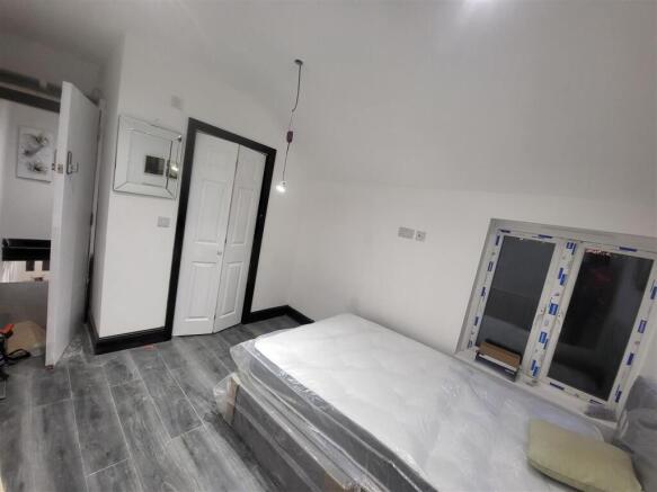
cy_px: 246
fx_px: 247
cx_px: 328
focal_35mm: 13
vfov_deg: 89.9
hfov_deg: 106.2
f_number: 2.2
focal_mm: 1.74
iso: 200
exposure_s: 1/50
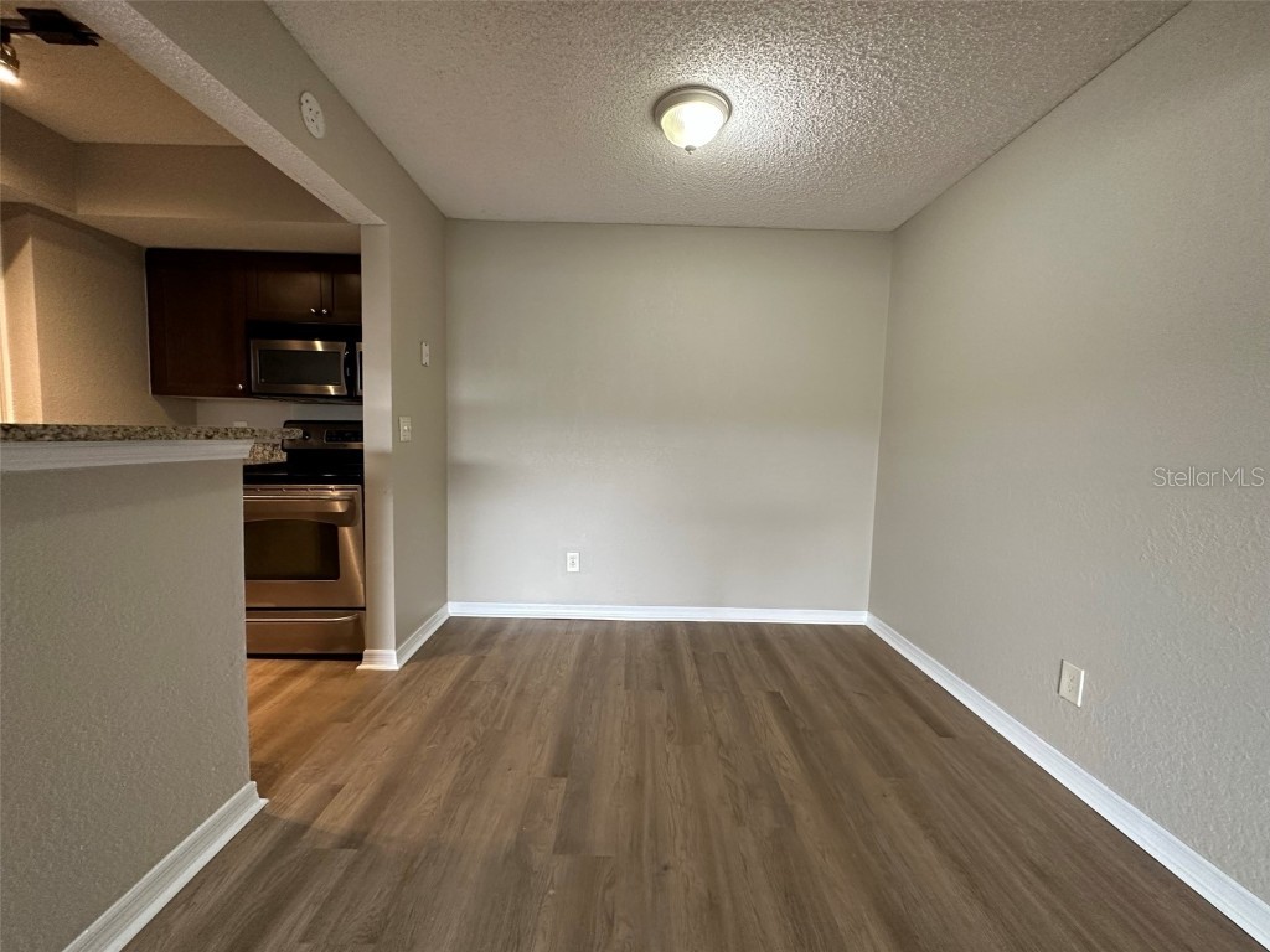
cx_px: 635
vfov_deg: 85.7
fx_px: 514
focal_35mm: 14
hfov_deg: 102.1
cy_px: 476
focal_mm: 2.22
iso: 250
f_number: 2.2
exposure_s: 1/60
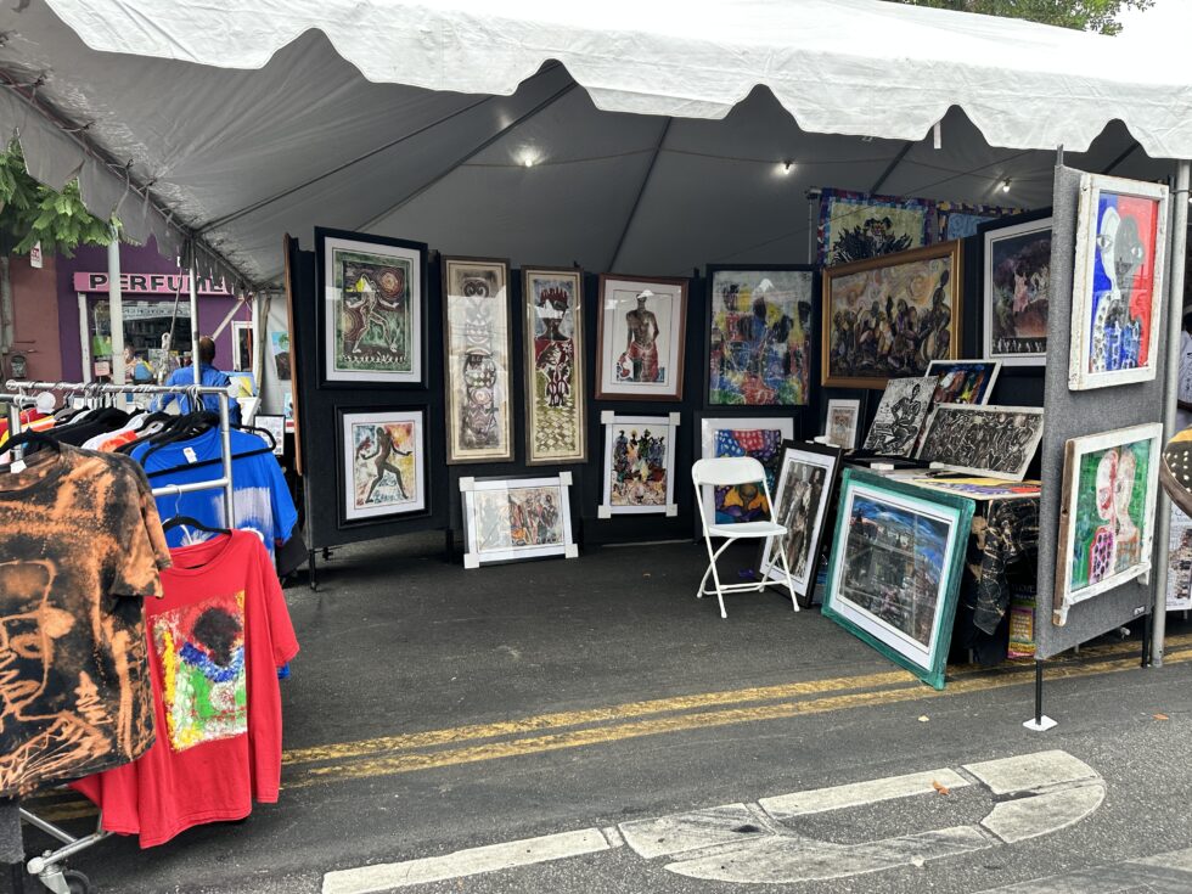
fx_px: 826
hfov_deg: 71.6
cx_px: 596
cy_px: 447
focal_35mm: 24
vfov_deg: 56.8
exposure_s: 1/646
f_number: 1.78
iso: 80
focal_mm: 6.86
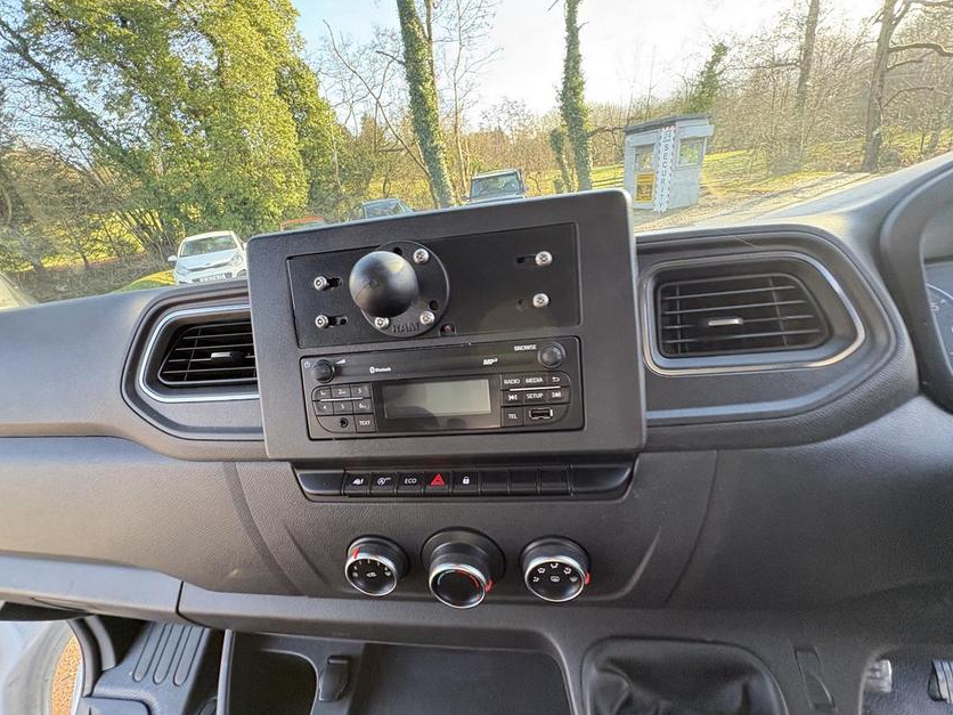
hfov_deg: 98.2
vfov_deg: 81.6
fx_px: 413
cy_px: 381
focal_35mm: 15
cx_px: 470
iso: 250
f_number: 2.2
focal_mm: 2.22
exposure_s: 1/60
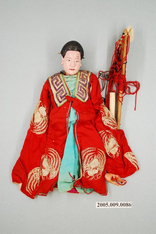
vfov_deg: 33.4
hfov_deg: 22.7
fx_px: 389
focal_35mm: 60
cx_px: 78
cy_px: 117
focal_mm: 40
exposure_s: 1/30
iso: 400
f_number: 4.5
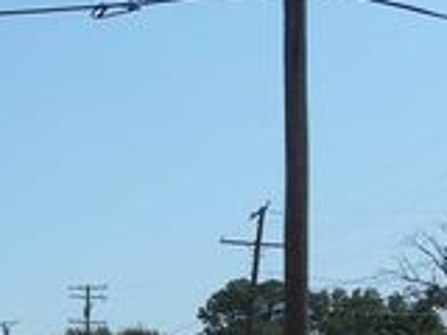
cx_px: -182
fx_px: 1046
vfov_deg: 17.7
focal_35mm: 81
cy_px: 353
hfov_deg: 21.2
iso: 80
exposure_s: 1/1600
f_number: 3.2
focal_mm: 4.6
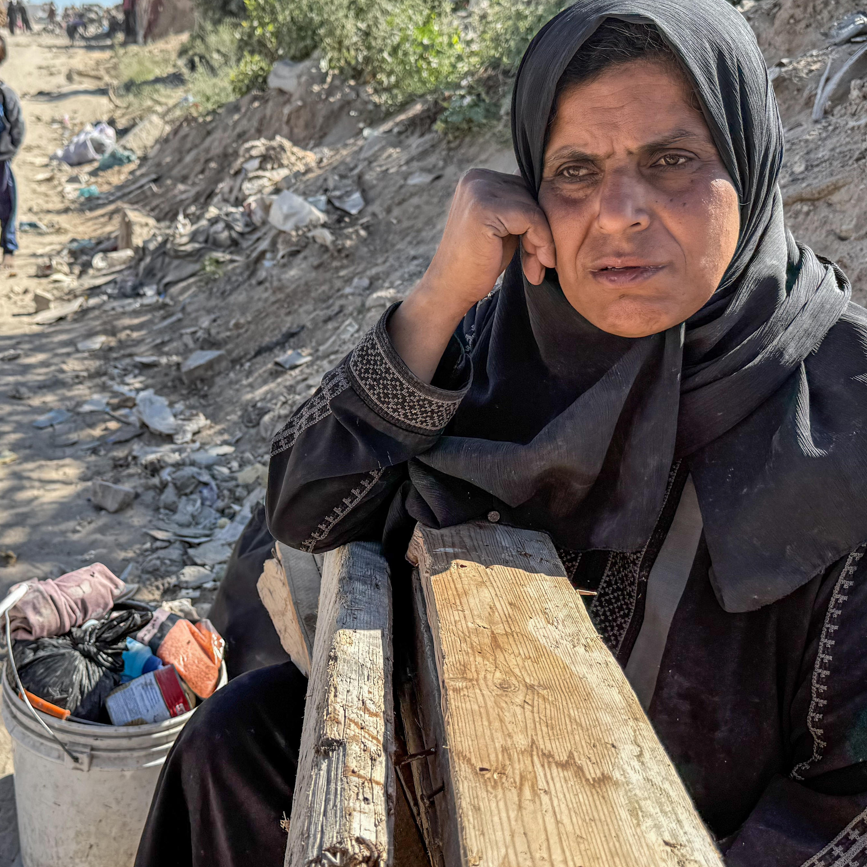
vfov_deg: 41.8
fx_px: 1133
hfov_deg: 41.2
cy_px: 397
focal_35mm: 40
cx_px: 267
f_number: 1.8
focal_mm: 6.76
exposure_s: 1/1900
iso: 80
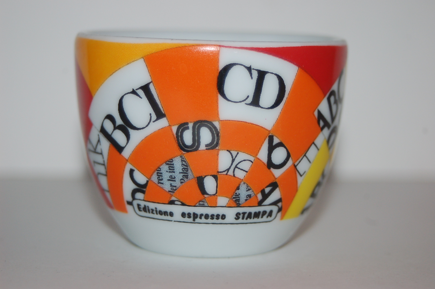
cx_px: 218
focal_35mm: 112
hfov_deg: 18.2
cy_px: 144
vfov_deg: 12.2
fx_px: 1358
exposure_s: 1/60
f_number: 5.6
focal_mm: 75
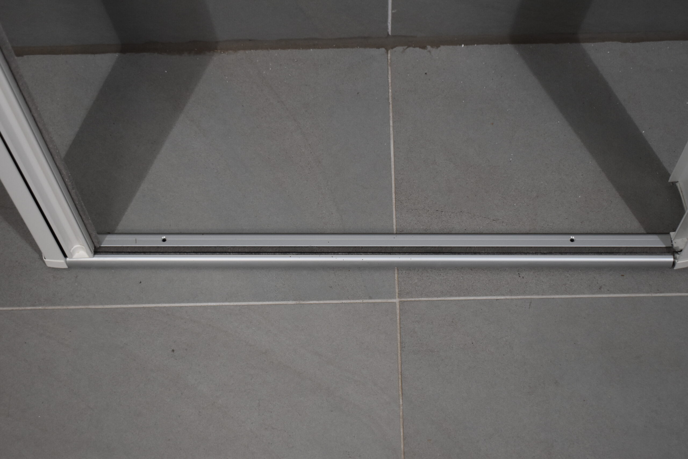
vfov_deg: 22.6
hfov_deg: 33.4
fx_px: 1147
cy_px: 230
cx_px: 344
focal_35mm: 60
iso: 800
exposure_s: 1/200
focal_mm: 40
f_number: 4.8
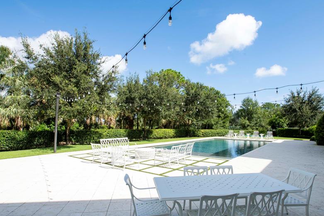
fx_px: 189
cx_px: 166
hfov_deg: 81.2
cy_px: 121
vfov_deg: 59.3
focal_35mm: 21
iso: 250
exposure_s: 1/125
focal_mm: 16
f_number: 13
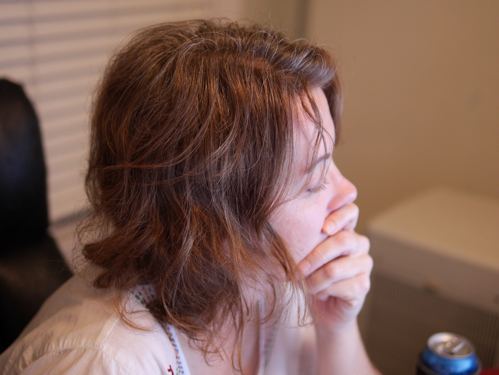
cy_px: 188
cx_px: 250
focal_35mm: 50
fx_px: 721
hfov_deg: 38.2
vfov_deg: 29.1
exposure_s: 1/125
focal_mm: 25
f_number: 1.4
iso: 500
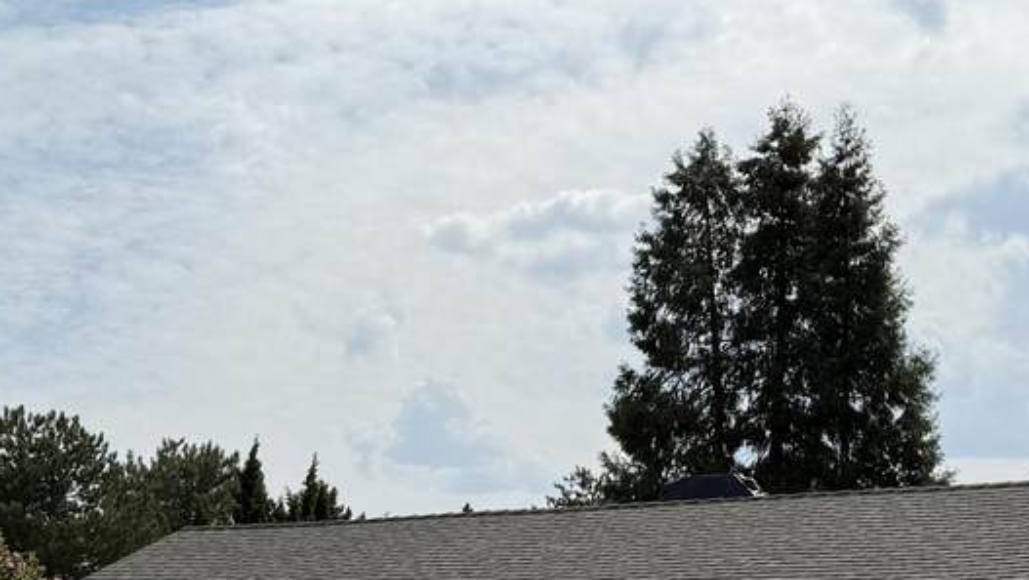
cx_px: 445
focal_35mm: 82
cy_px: 730
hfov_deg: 25.9
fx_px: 2238
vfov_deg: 14.2
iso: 80
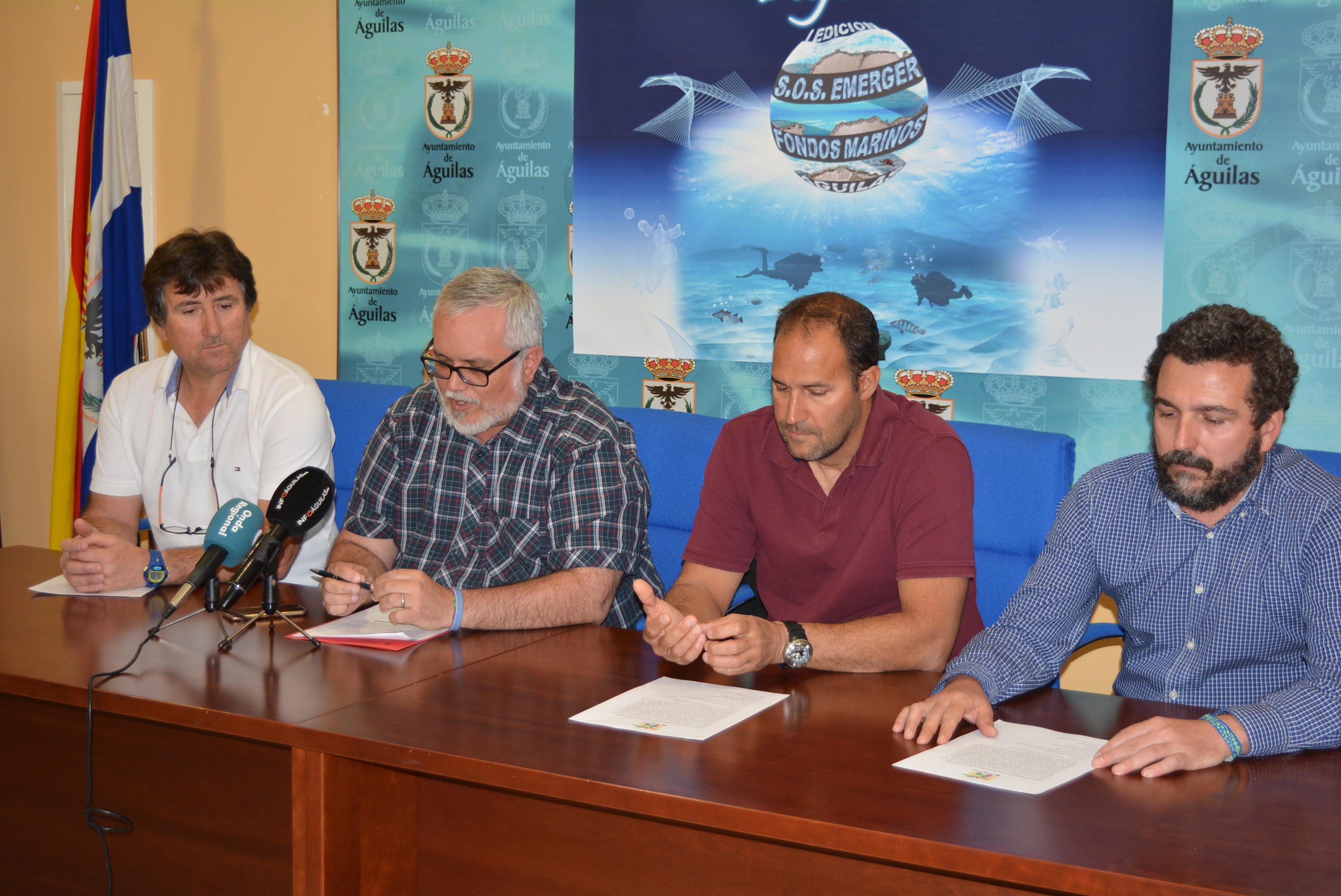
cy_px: 448
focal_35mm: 51
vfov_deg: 26.5
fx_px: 1901
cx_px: 670
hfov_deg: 38.9
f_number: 4.5
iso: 400
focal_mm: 34
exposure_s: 1/60
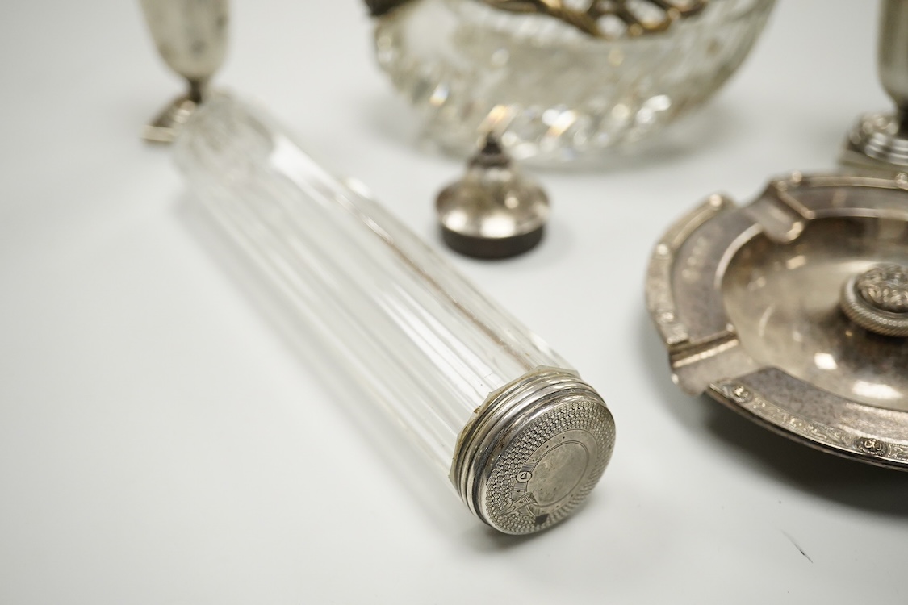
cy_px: 302
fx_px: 1135
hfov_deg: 43.6
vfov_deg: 29.9
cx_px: 454
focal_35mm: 45
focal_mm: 30
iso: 2500
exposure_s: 1/500
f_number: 6.3
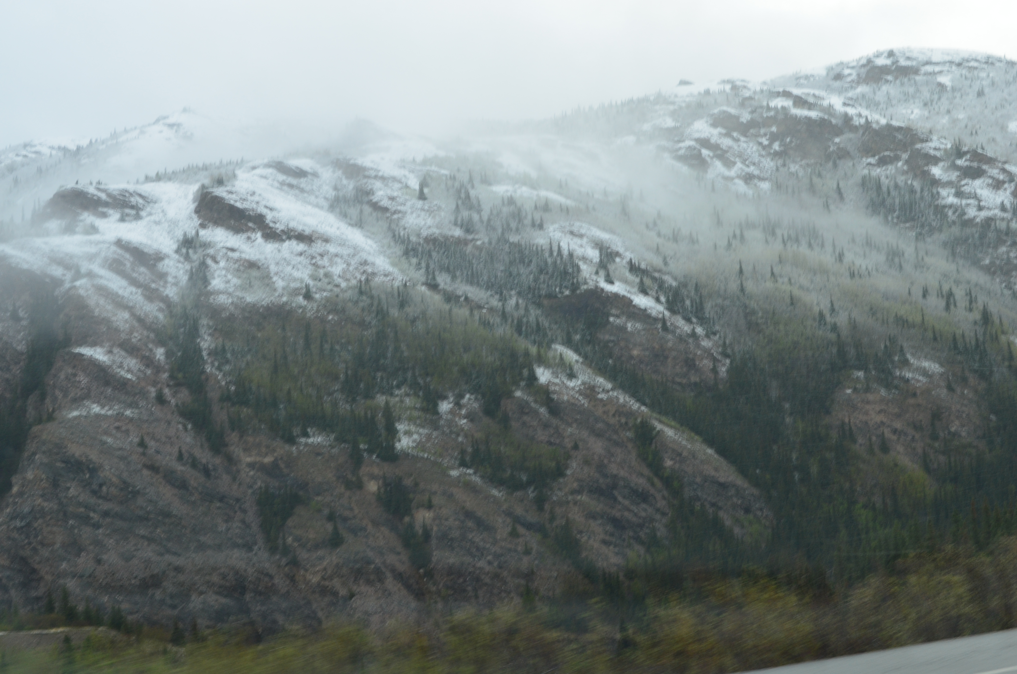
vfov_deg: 21.5
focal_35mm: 63
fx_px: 1776
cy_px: 337
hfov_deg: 32.0
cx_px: 508
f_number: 10
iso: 400
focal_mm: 42
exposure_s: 1/50
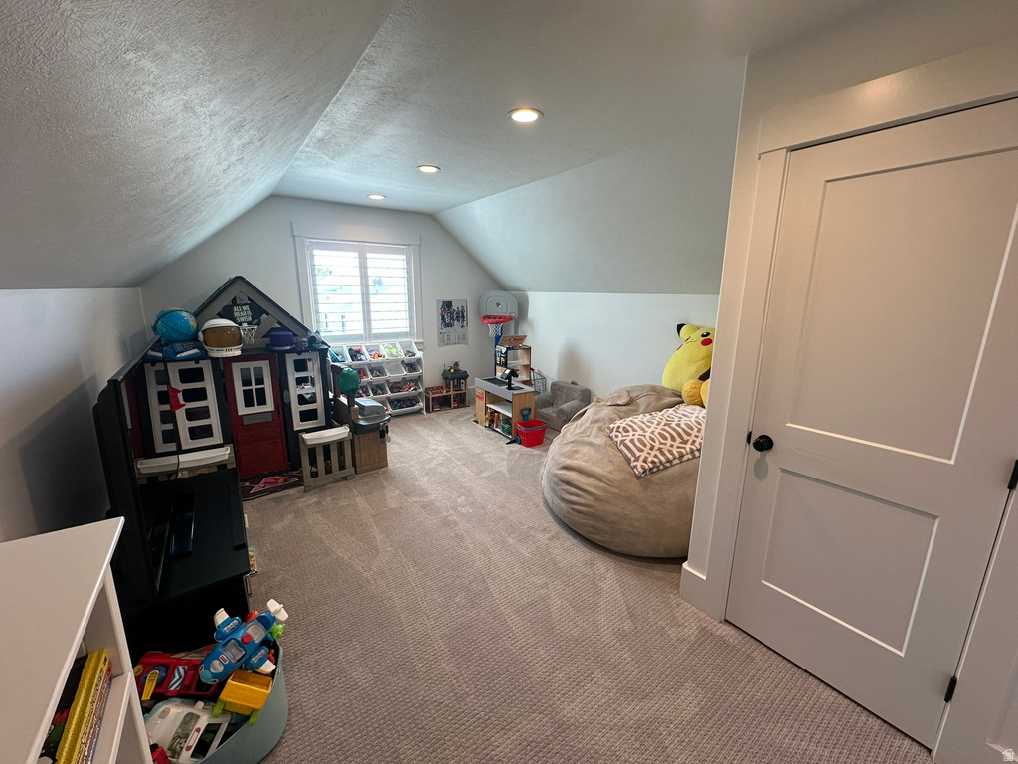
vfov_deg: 85.7
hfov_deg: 102.1
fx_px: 412
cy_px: 382
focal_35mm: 14
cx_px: 509
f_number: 2.2
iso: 125
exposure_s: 1/120
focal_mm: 2.22
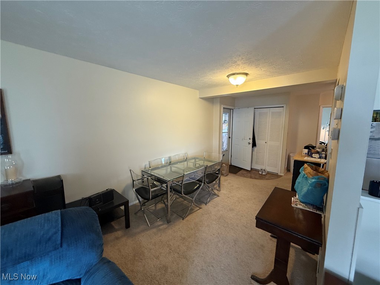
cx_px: 190
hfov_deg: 102.1
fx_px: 154
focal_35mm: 14
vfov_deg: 85.7
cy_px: 142
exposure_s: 1/60
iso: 250
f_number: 2.2
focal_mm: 2.22
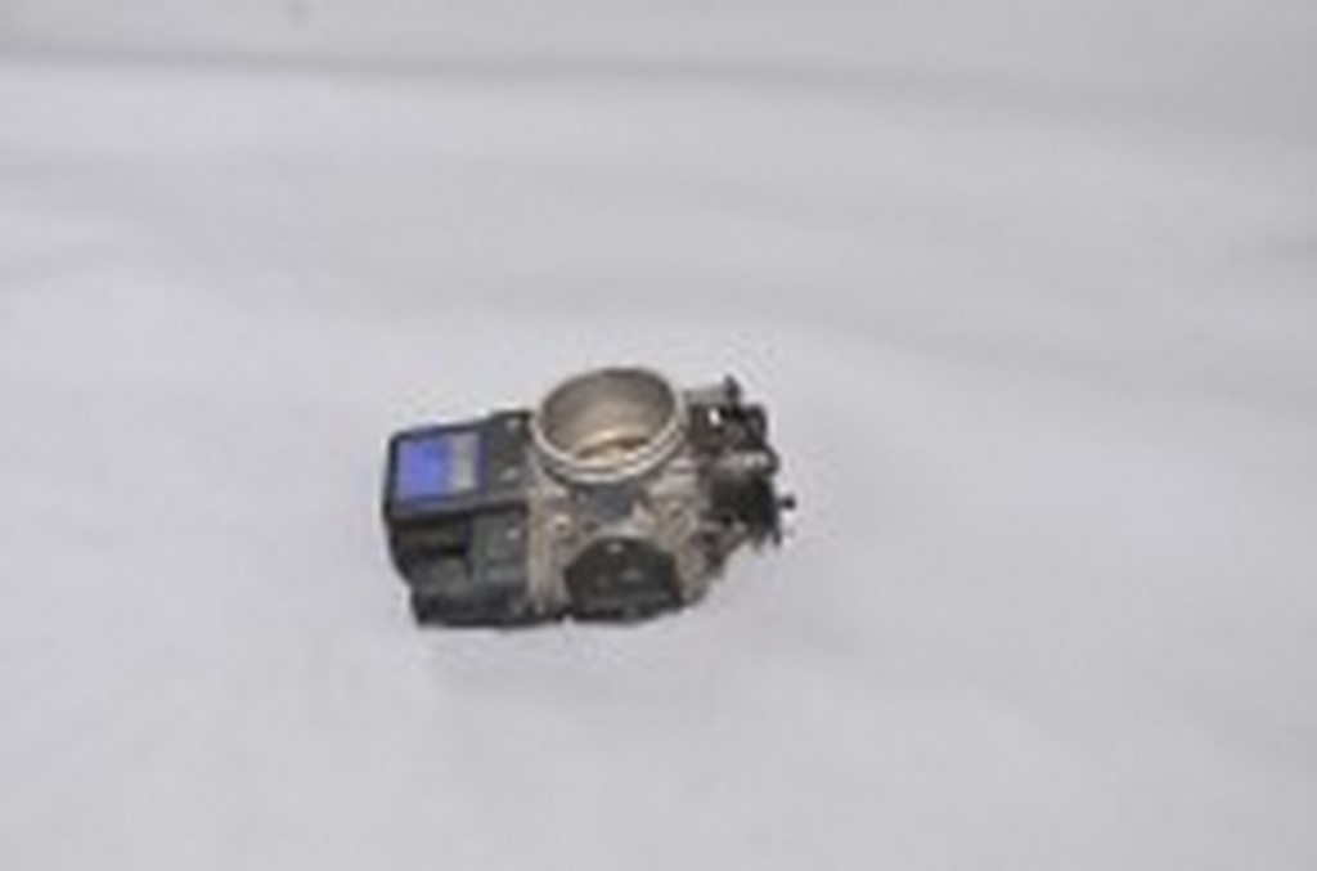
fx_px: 2554
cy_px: 436
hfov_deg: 28.9
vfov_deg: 19.3
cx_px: 658
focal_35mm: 70
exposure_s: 1/80
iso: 200
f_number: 5.6
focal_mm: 70
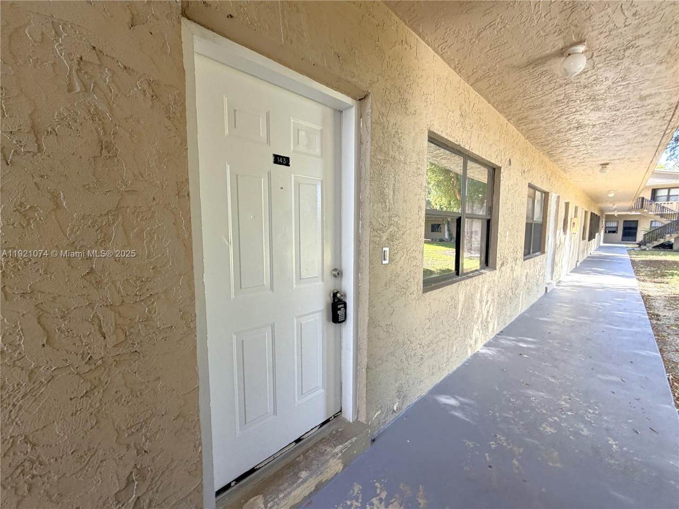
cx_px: 340
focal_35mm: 14
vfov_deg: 85.7
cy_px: 254
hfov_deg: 102.1
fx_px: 275
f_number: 2.2
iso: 100
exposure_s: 1/121
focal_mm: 2.22
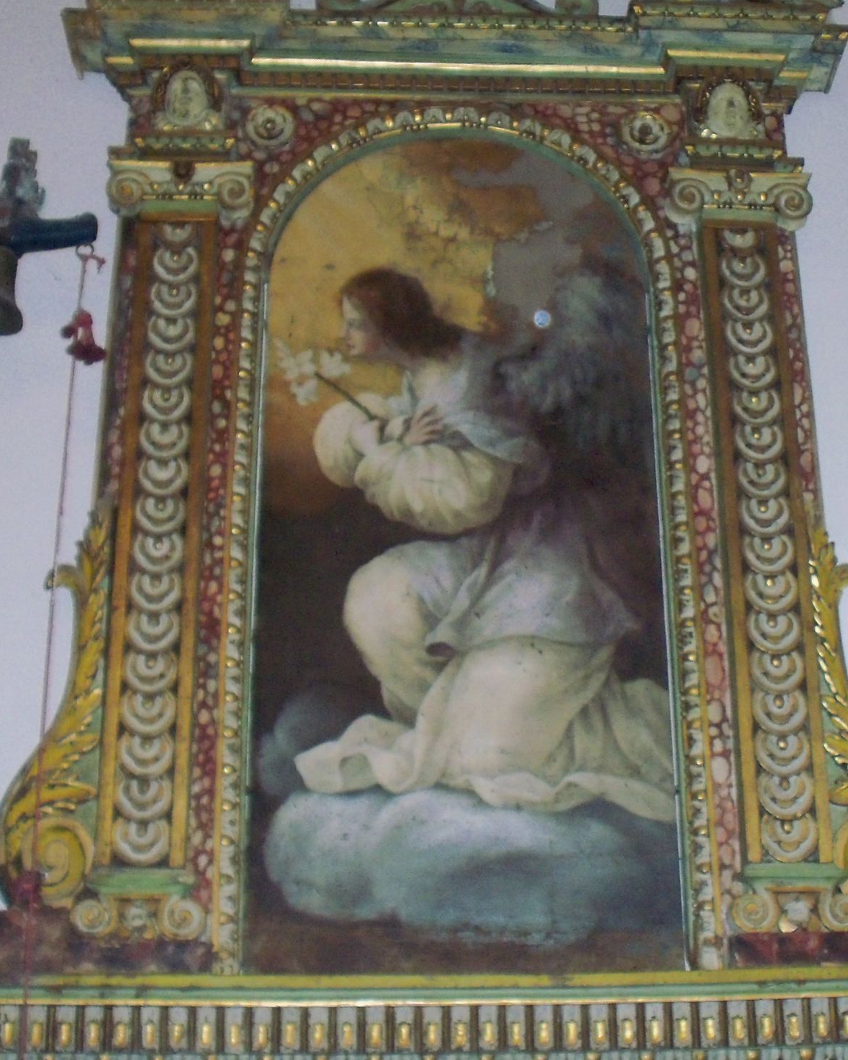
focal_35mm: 57
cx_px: 446
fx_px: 1789
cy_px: 523
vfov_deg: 33.0
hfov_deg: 26.7
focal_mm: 7.7
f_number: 4.1
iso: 400
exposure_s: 1/60
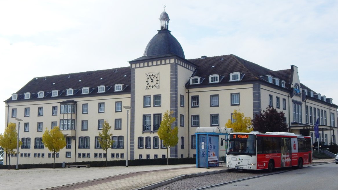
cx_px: 169
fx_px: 341
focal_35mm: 38
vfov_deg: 31.2
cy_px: 94
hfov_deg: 52.8
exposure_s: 1/400
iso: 125
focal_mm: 6.1
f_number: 6.7
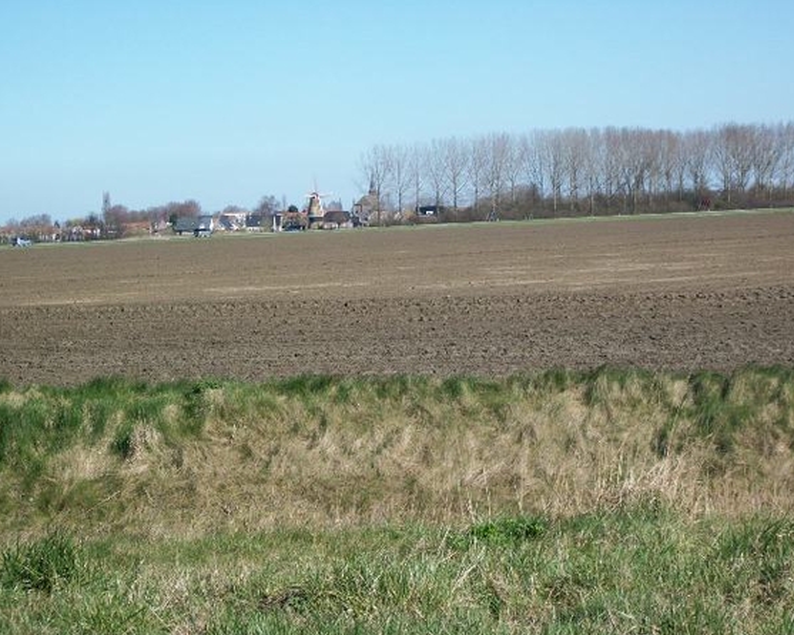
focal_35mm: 101
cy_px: 318
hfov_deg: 19.0
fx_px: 2372
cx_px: 405
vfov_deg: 15.2
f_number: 5.2
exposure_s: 1/400
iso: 80
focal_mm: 17.1
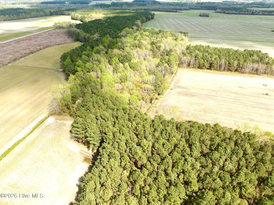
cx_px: 137
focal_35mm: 24
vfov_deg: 56.8
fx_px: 190
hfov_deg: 71.6
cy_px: 102
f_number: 2.8
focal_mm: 12.29
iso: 100
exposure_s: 1/1000
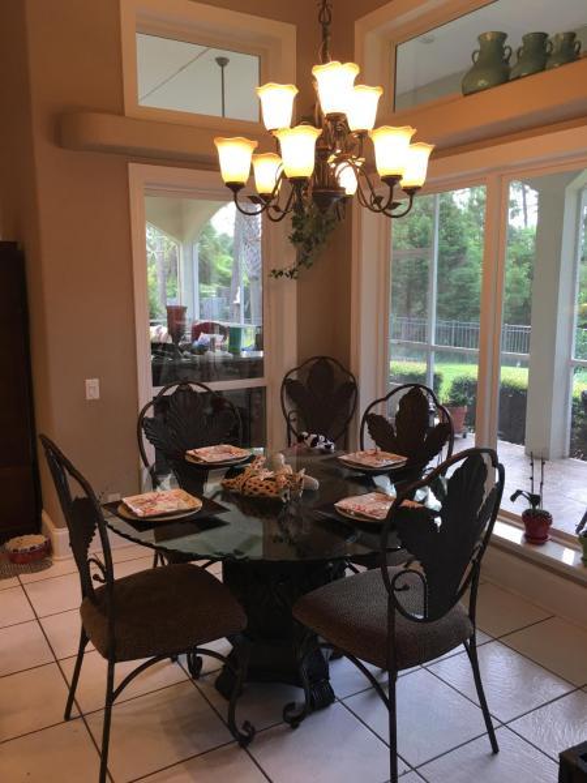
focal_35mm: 29
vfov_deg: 61.7
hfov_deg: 48.2
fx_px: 656
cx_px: 294
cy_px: 392
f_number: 2.2
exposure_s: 1/30
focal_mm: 4.15
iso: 32
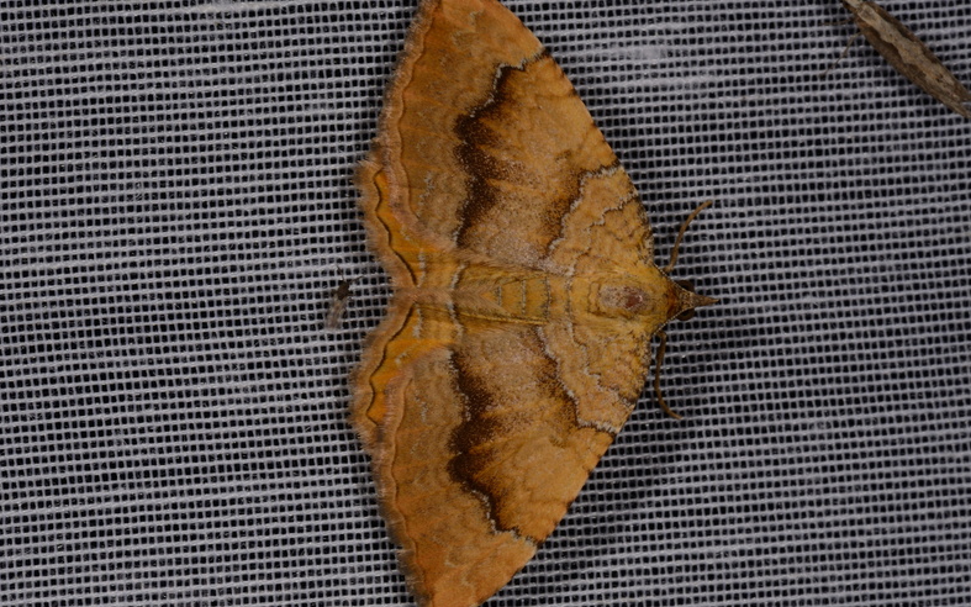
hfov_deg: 16.0
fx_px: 3454
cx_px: 484
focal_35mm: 131
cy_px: 304
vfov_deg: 10.0
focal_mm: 85
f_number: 32
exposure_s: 1/60
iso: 100
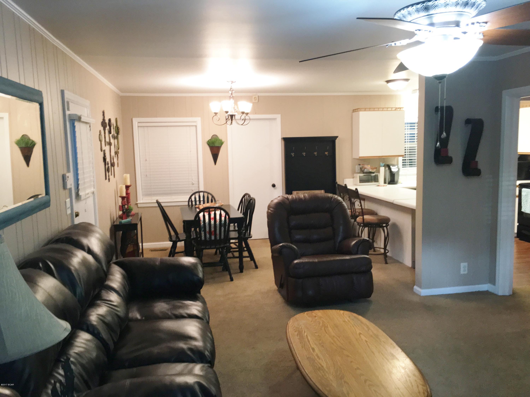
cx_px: 265
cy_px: 198
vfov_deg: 48.2
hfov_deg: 61.7
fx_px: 444
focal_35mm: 29
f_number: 2.2
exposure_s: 1/30
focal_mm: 4.15
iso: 160
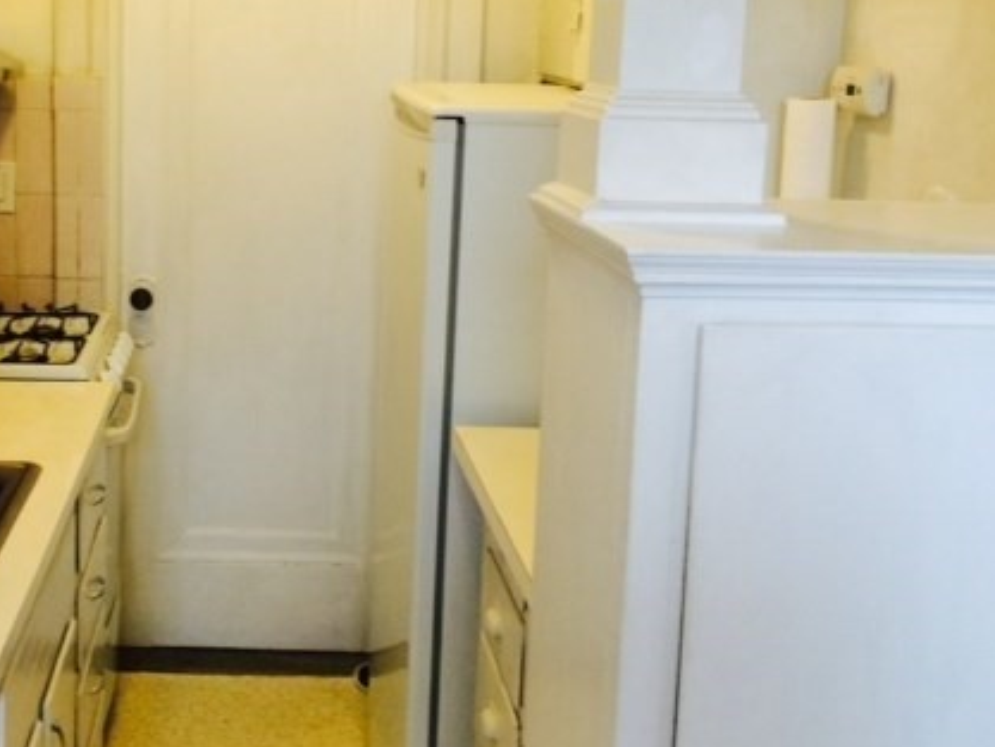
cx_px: 284
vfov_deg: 31.2
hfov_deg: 40.4
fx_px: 1323
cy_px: 220
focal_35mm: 46
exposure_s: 1/30
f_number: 2.2
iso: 64
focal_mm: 4.12
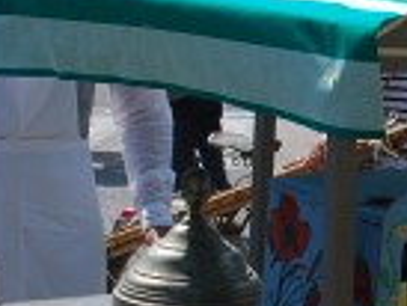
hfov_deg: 11.1
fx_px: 2059
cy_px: 55
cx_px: 458
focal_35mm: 175
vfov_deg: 8.5
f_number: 8
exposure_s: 1/250
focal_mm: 26
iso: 100
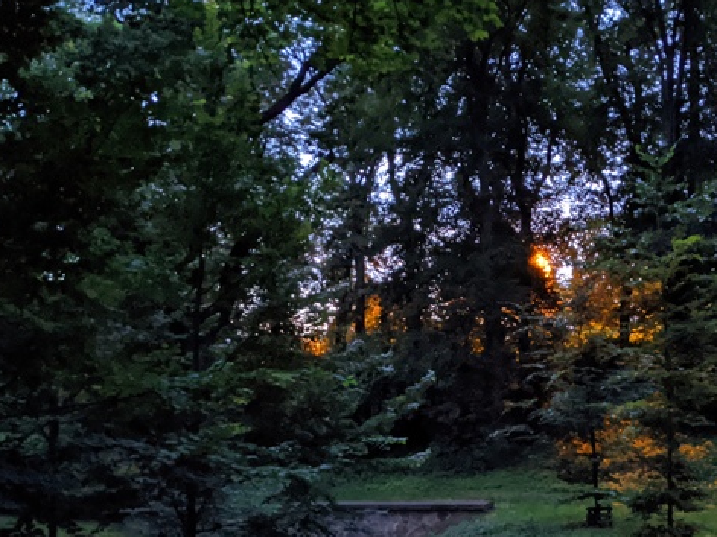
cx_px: 545
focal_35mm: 49
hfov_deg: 37.9
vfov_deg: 29.1
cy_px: 421
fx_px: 1015
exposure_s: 1/2.82
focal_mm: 4.38
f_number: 1.73
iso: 1565
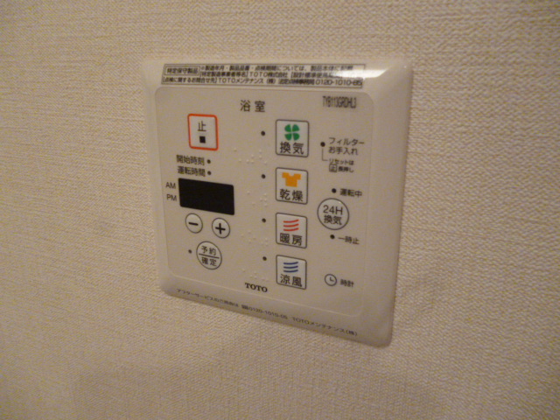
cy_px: 210
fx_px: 453
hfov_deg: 63.4
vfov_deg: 49.7
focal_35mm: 28
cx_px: 280
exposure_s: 1/60
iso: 800
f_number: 3.1
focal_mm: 5
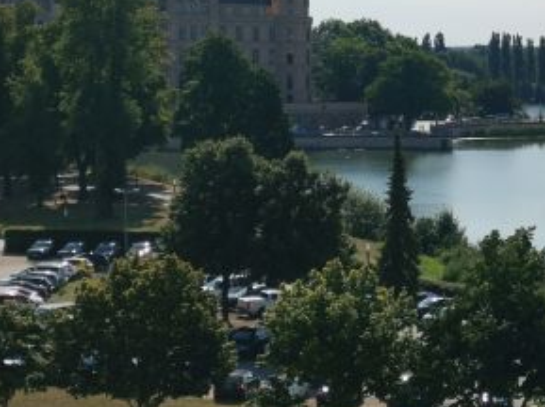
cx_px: 477
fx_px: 1525
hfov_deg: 19.9
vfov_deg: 15.2
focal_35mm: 97
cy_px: 181
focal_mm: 5.58
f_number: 1.8
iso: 50
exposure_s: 1/4926
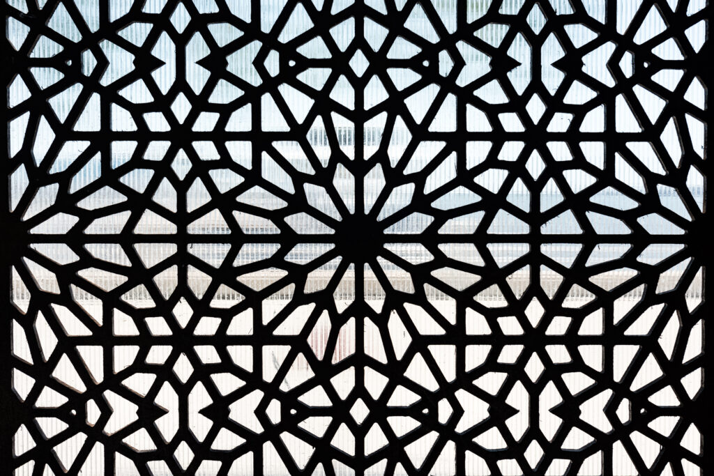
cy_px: 238
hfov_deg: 38.2
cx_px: 357
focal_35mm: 52
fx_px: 1031
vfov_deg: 26.0
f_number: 8
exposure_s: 1/250
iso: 100
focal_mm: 52
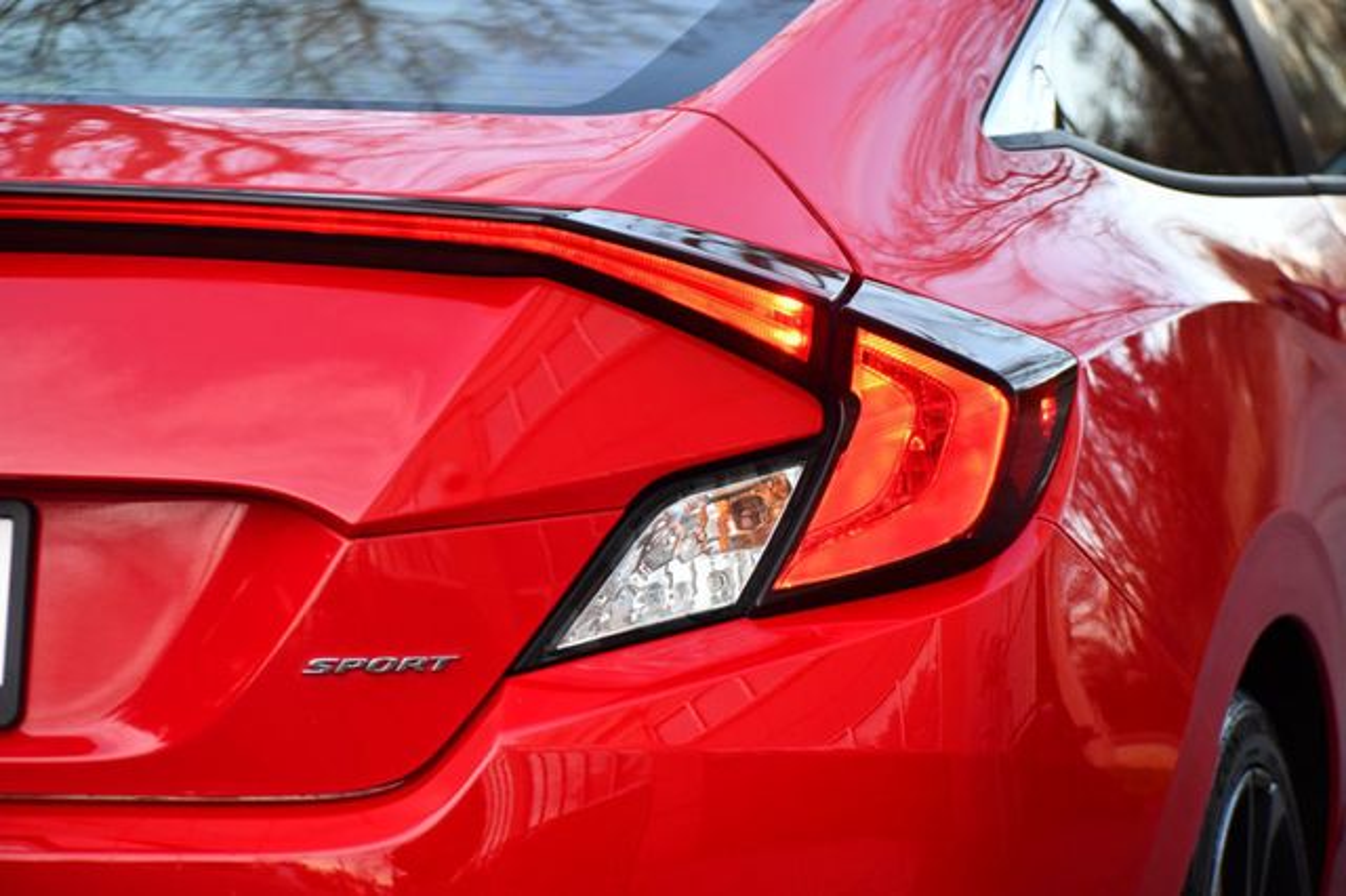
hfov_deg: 13.1
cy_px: 448
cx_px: 673
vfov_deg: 8.7
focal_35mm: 157
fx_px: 5867
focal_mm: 105
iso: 800
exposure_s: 1/160
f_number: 4.8
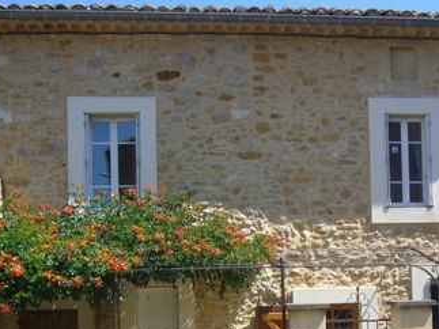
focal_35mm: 52
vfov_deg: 27.1
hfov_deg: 36.7
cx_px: 264
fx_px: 659
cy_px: 294
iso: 80
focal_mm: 4.6
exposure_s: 1/250
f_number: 5.6
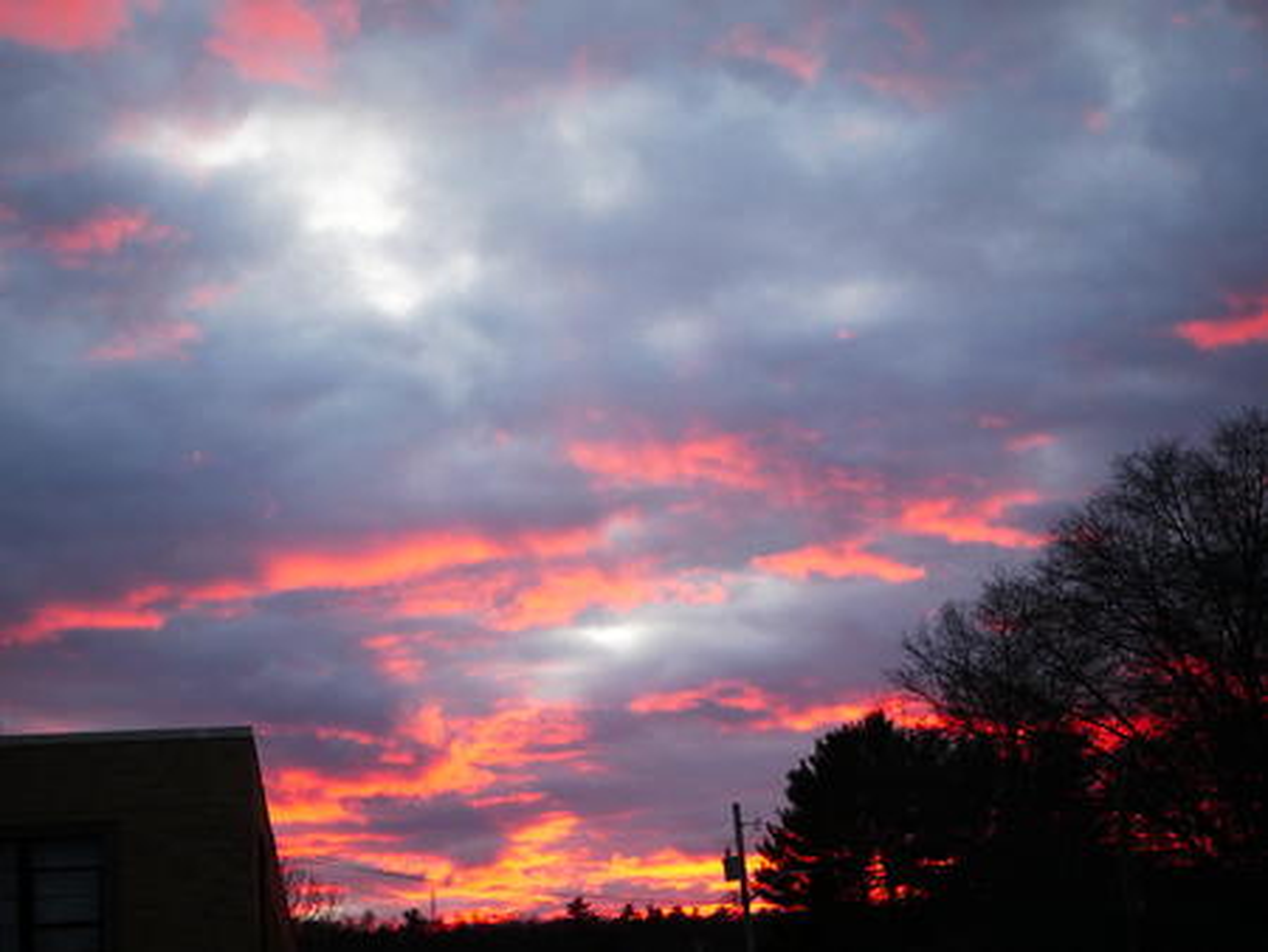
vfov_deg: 20.5
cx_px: 634
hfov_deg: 27.0
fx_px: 2639
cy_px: 476
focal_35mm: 72
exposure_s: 1/80
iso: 320
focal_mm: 36
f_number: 2.8
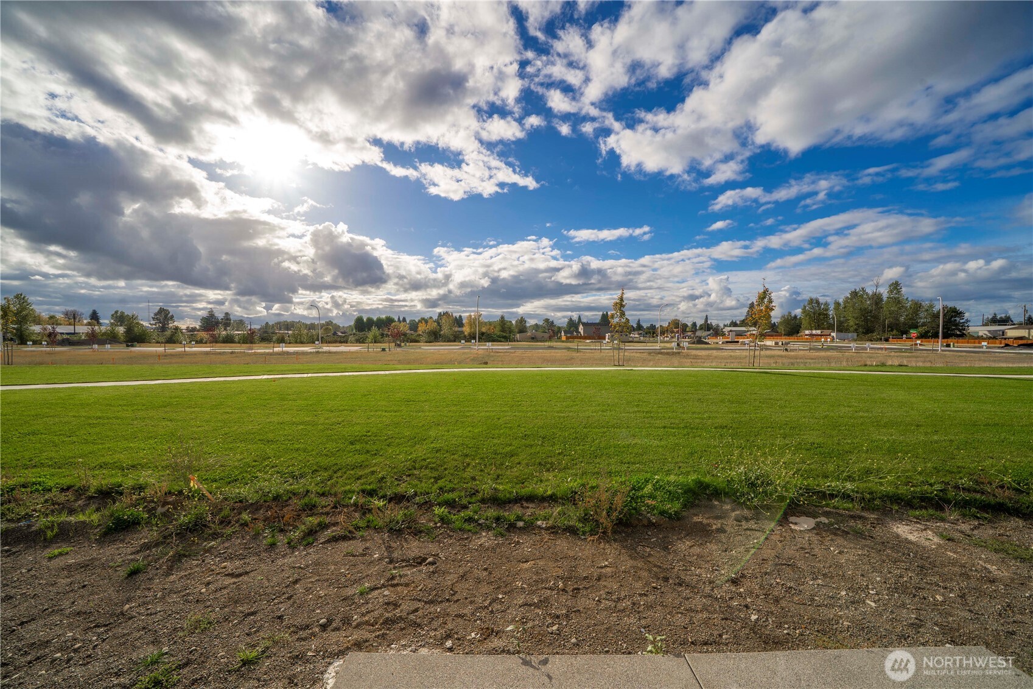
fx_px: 344
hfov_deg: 112.6
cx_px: 516
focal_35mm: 12
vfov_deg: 90.0
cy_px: 344
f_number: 8
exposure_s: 1/350
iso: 100
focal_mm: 12
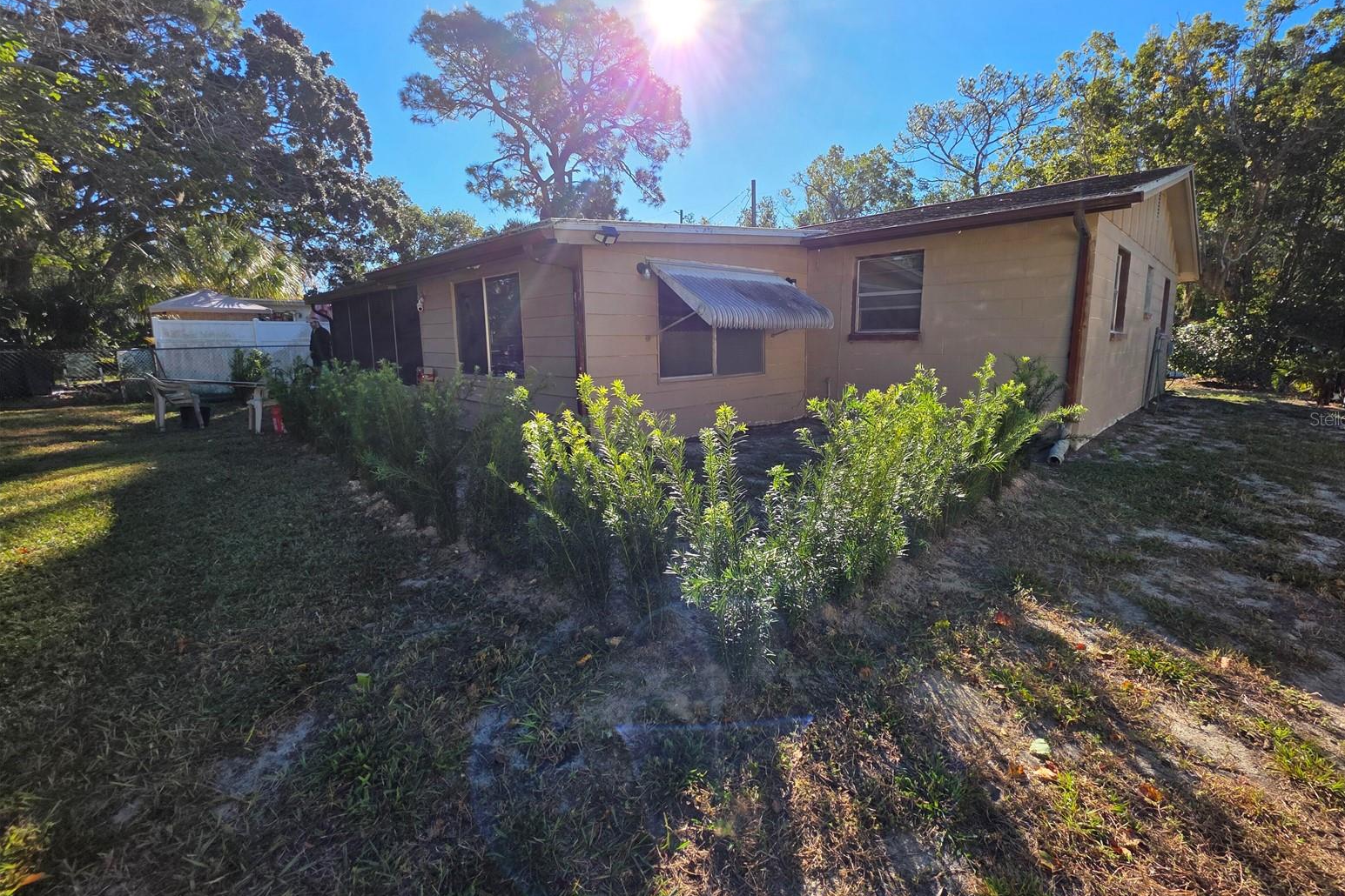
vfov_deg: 81.1
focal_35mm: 14
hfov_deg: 104.2
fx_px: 523
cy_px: 418
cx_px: 696
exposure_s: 1/1325
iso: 40
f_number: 1.9
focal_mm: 2.2
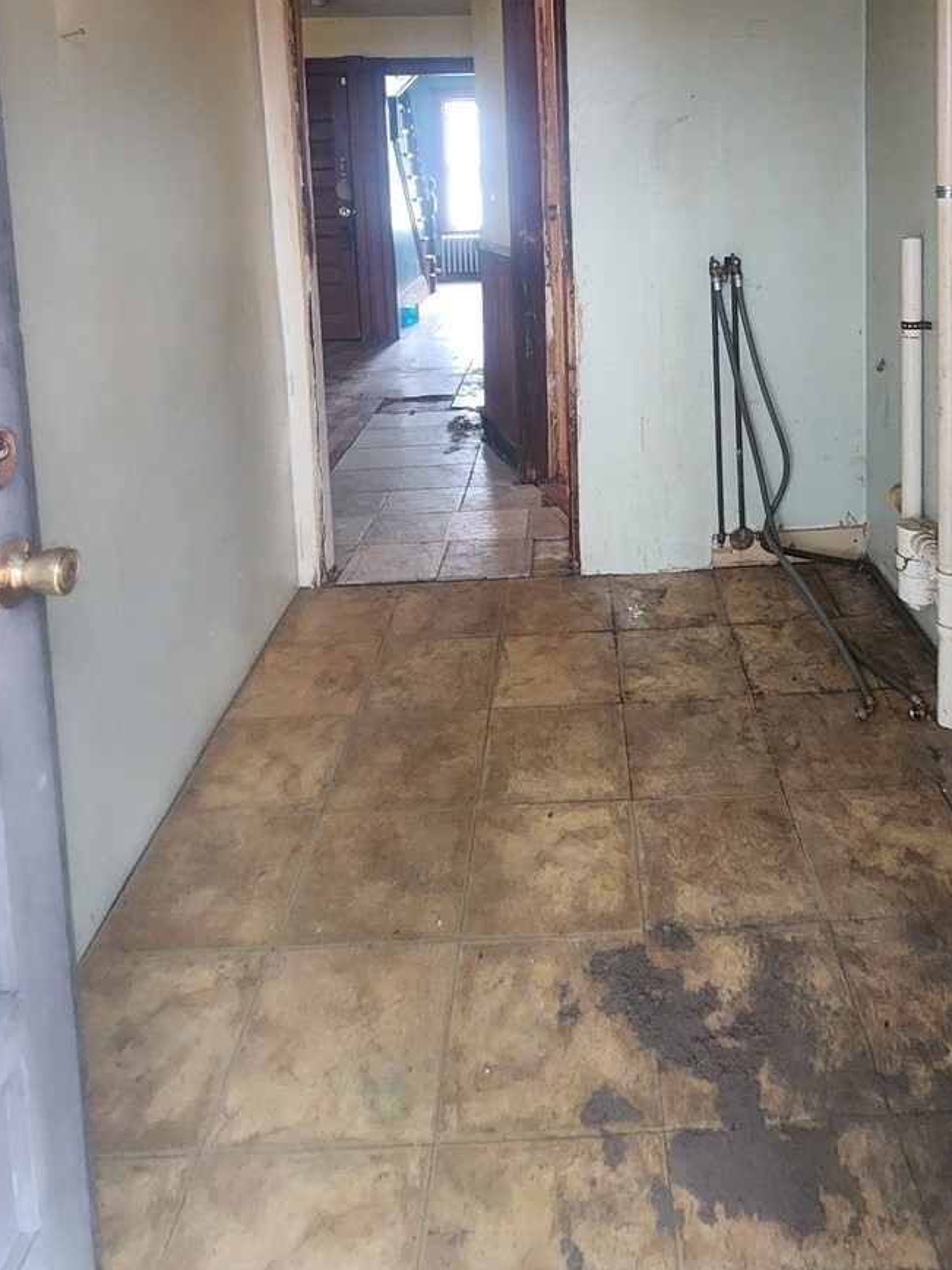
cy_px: 230
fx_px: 843
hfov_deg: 58.2
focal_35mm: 23
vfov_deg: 66.2
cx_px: 592
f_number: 2.2
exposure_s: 1/30
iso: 640
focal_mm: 2.2
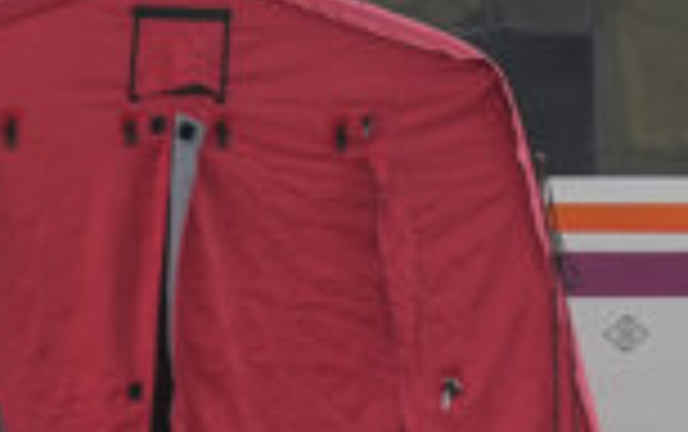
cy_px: 7
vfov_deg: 1.0
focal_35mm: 1280
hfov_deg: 1.6
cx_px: 153
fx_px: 24027
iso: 250
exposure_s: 1/500
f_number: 5
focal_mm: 200
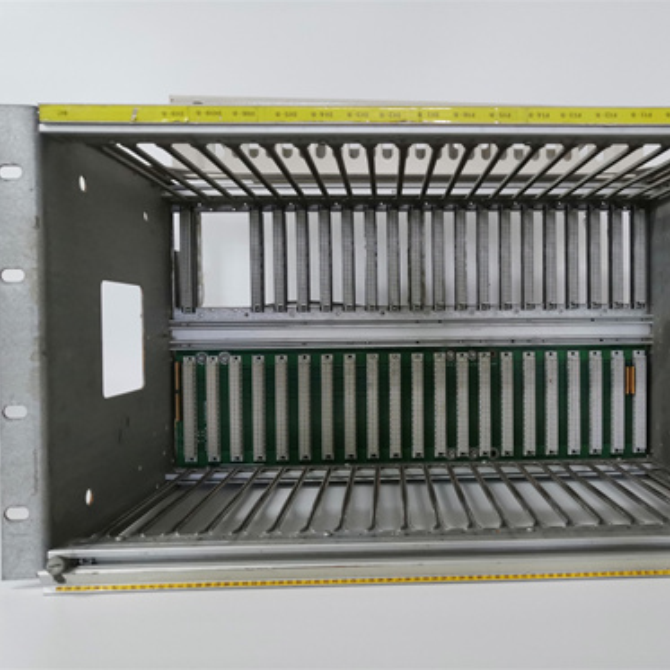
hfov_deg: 50.6
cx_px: 420
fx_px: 701
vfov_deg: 51.1
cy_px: 335
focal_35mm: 32
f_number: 1.8
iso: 160
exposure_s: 1/33.3
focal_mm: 3.95
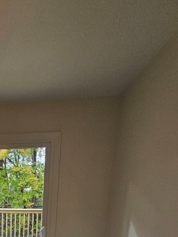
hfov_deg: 40.7
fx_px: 199
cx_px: -8
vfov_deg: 48.6
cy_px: 245
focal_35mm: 29
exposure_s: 1/120
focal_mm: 2.2
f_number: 2.2
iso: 80
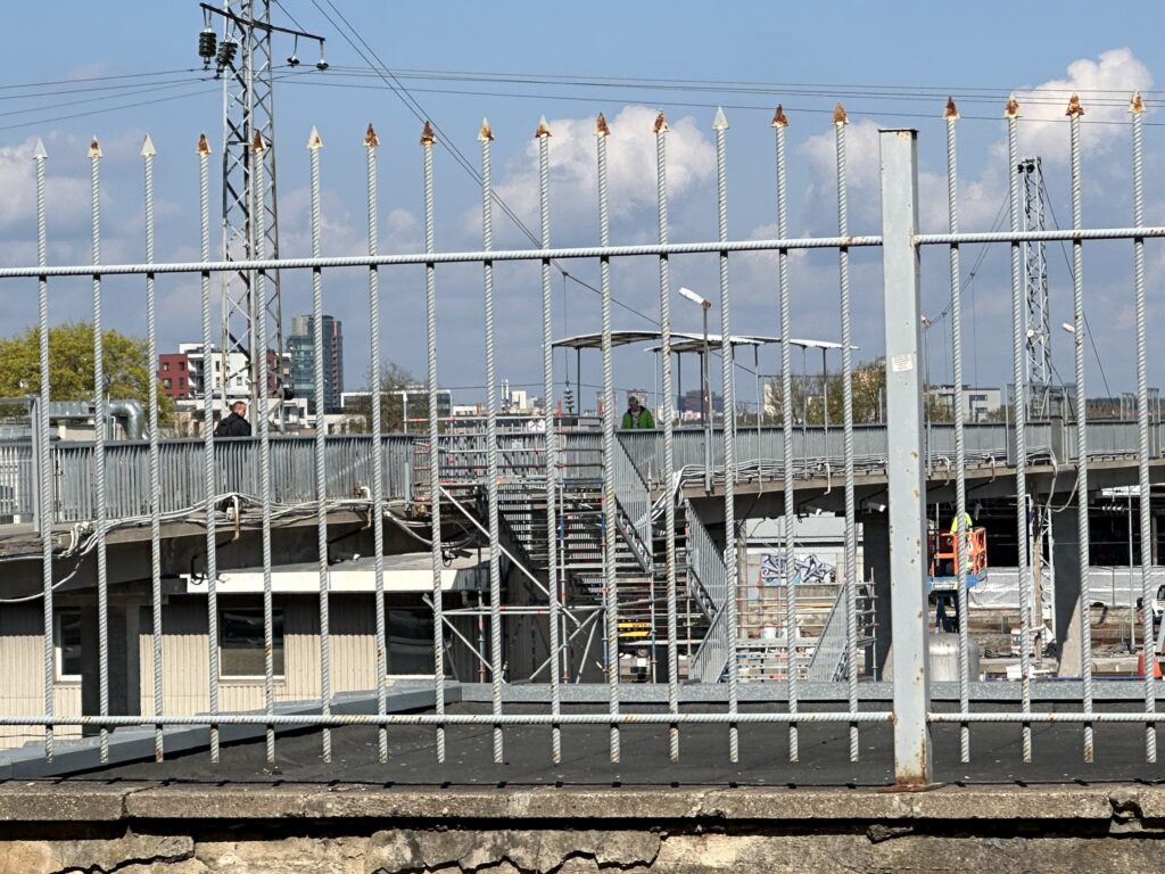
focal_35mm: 77
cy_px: 437
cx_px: 582
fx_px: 2591
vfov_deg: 19.1
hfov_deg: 25.3
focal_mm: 9
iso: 32
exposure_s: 1/1119
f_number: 2.8
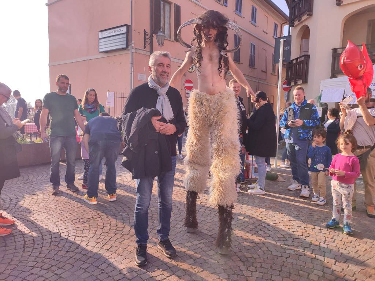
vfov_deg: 54.9
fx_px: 271
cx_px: 188
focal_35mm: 25
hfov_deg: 69.4
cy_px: 140
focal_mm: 6.04
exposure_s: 1/411
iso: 50
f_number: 1.9
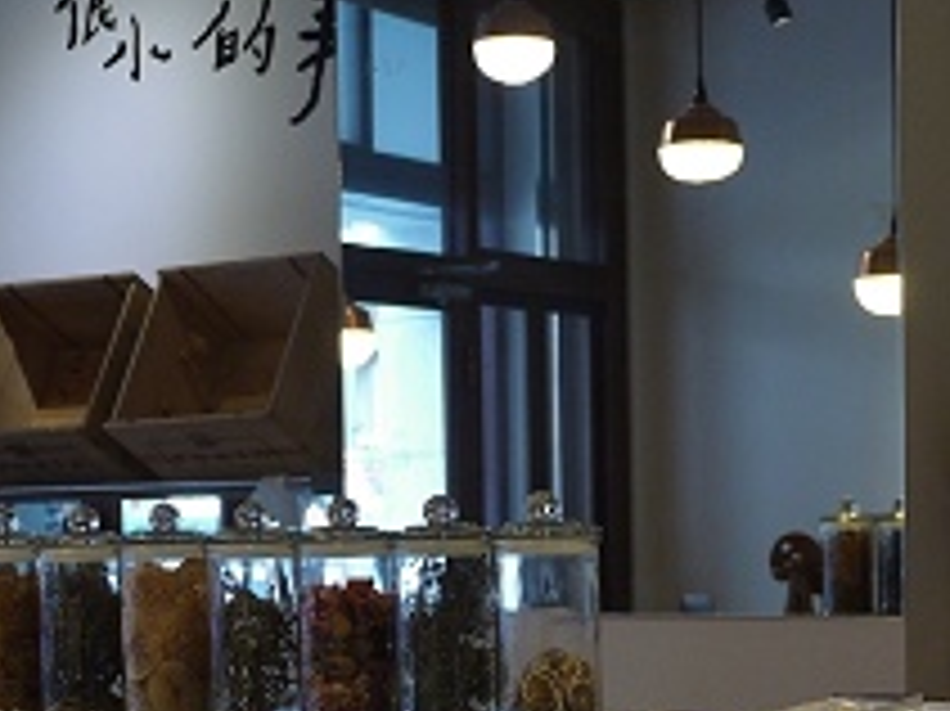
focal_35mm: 85
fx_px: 2331
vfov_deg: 17.1
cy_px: 626
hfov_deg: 23.0
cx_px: 491
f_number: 2.5
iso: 160
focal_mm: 14
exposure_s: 1/60
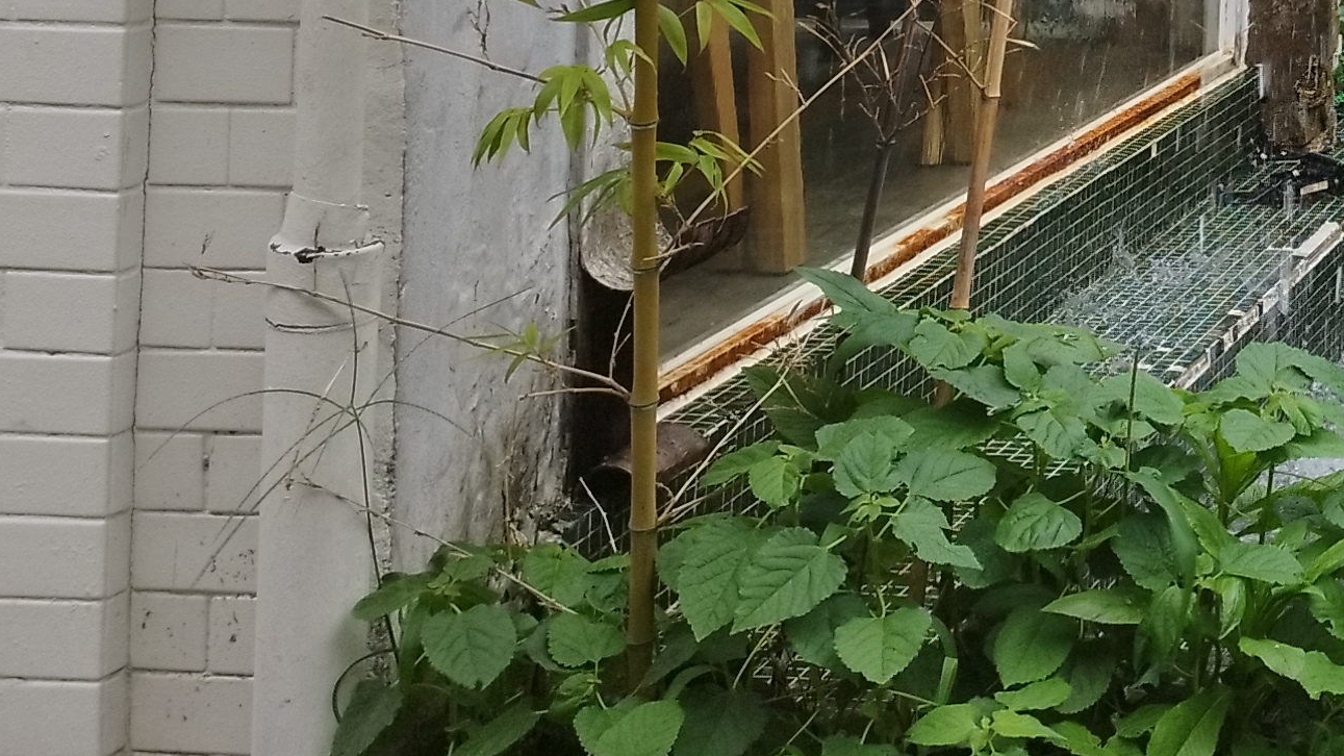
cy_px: -481
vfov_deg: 13.7
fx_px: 2886
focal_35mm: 81
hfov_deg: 22.0
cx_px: 1978
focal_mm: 5.89
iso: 50
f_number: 1.89
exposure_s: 1/146
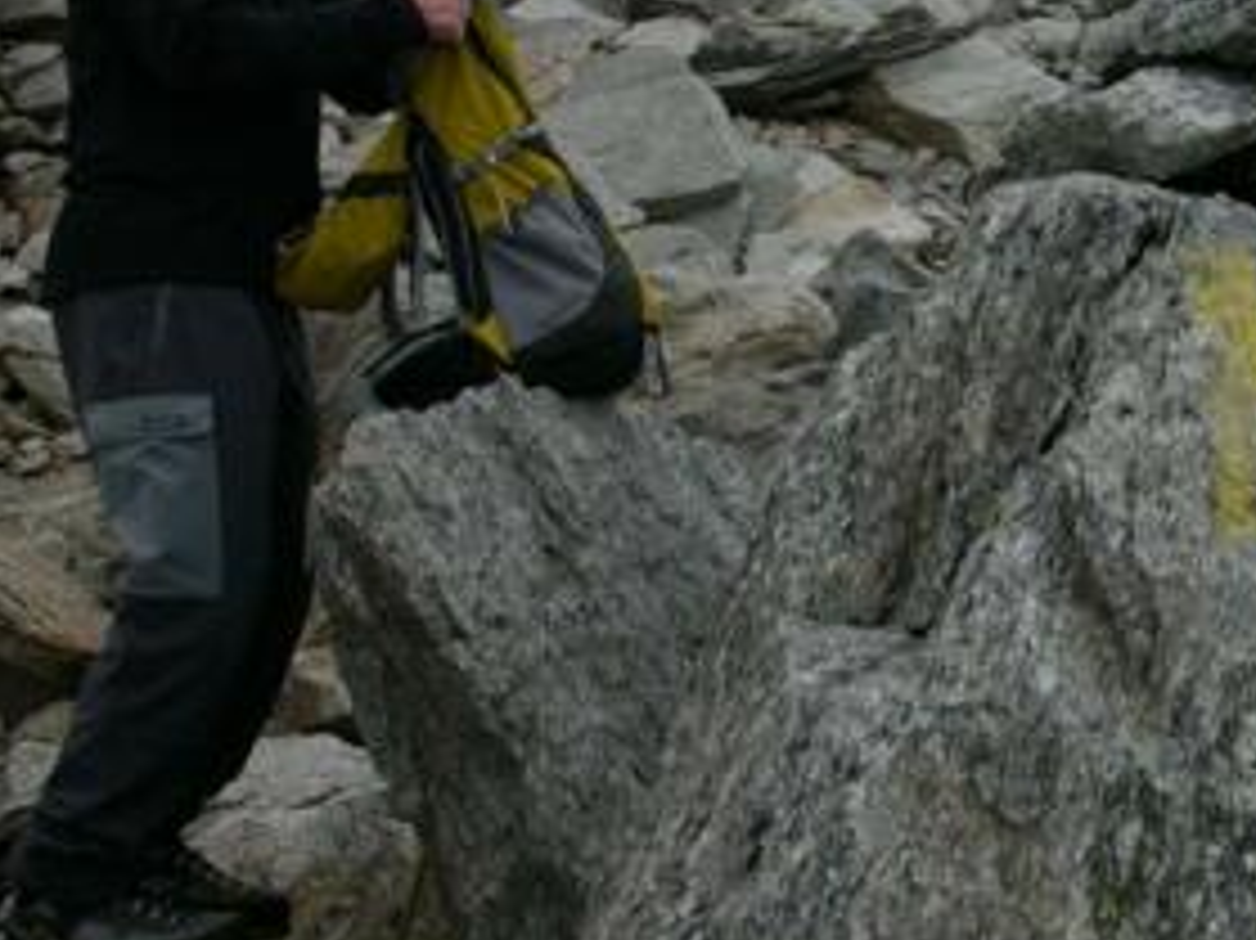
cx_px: 1132
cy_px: 108
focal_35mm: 59
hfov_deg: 31.2
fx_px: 2140
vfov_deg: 24.2
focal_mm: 7
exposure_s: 1/320
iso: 100
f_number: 4.5
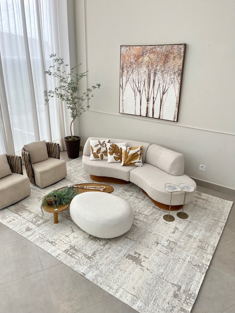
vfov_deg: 67.3
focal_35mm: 26
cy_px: 156
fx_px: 235
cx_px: 118
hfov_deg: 53.1
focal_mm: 5.1
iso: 125
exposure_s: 1/120
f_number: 1.6
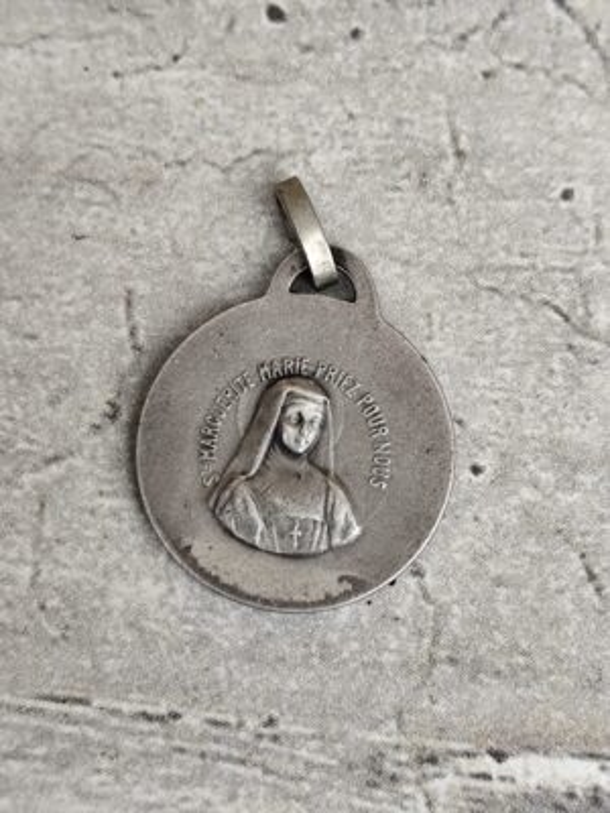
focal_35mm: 93
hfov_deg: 15.9
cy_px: 406
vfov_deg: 21.1
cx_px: 305
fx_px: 2185
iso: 100
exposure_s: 1/100
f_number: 1.65
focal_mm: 6.19
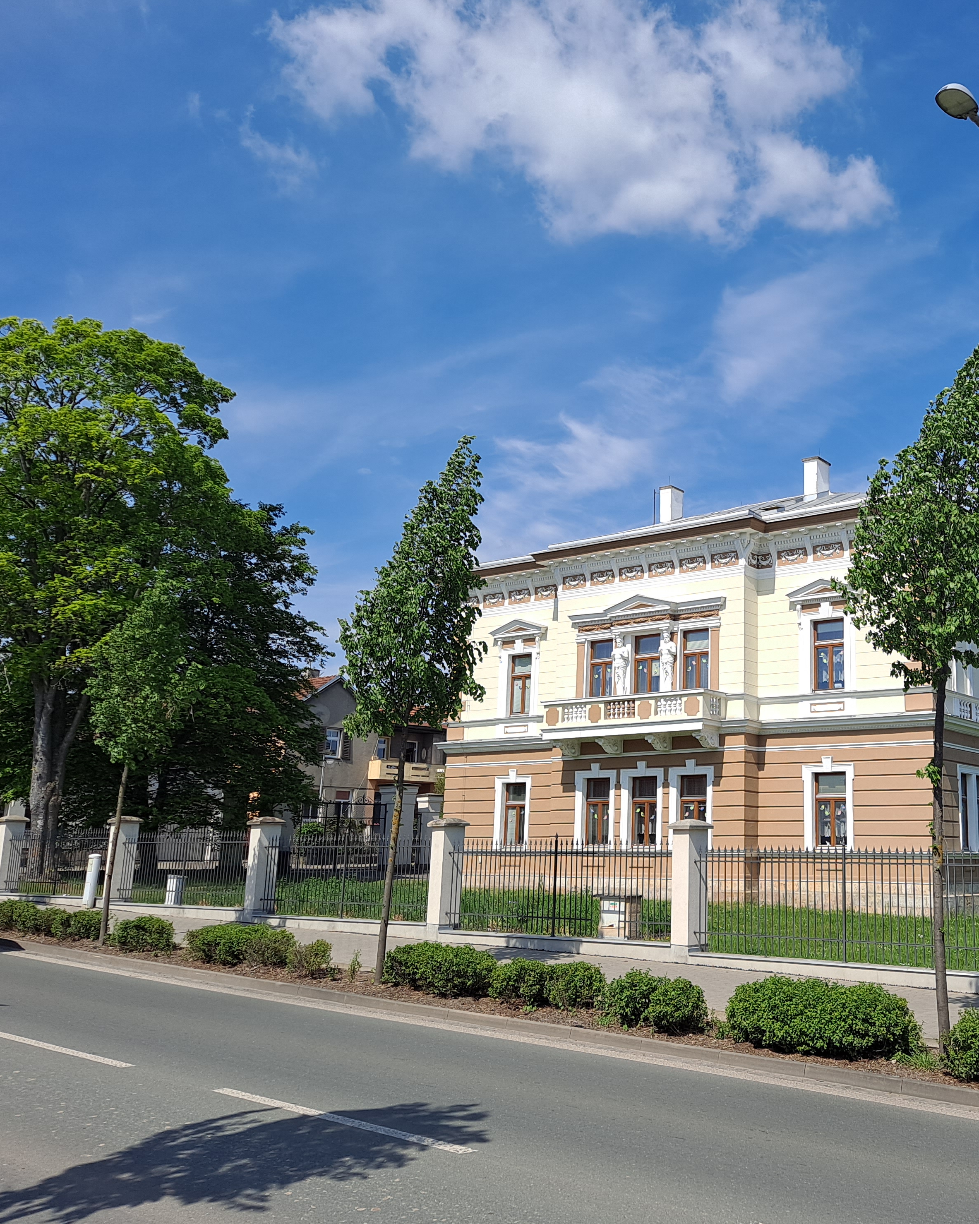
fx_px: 1195
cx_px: 714
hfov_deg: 43.3
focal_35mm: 33
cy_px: 613
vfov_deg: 54.2
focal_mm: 4.6
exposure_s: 1/1353
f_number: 2
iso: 32
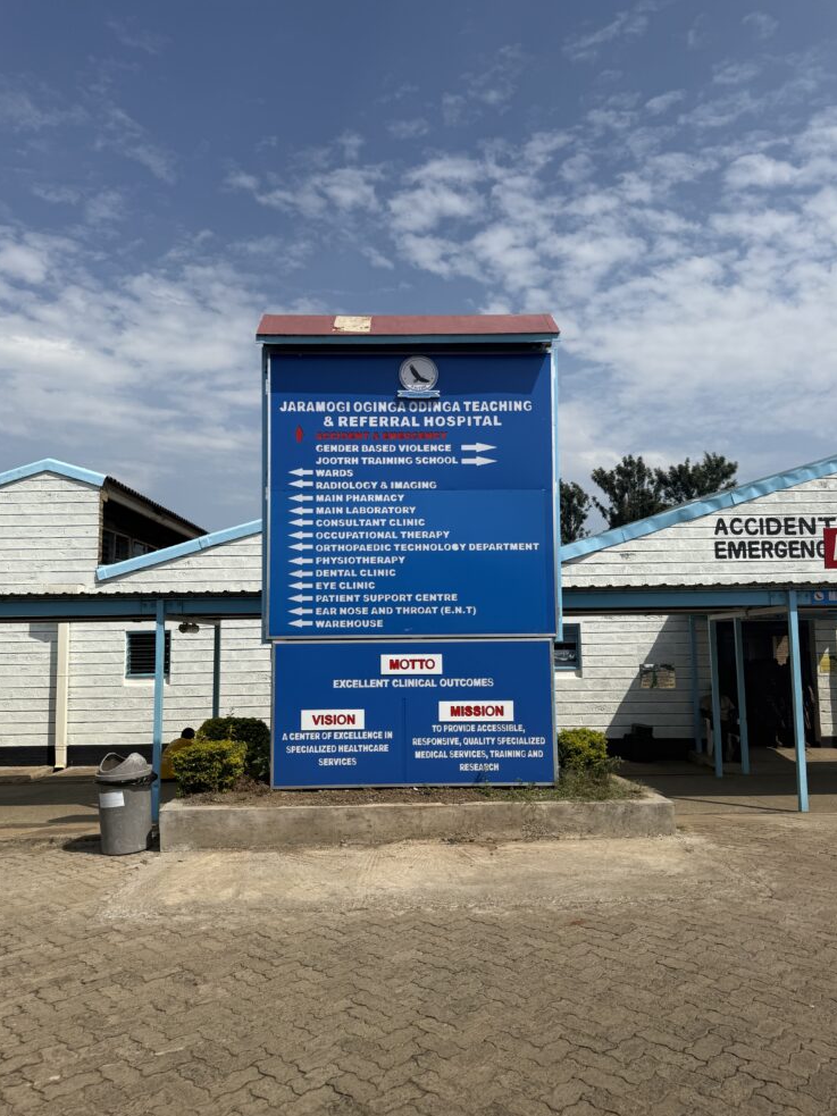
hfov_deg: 54.9
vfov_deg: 69.4
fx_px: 806
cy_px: 579
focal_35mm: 25
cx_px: 412
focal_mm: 6.76
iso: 80
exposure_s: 1/8130
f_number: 1.78
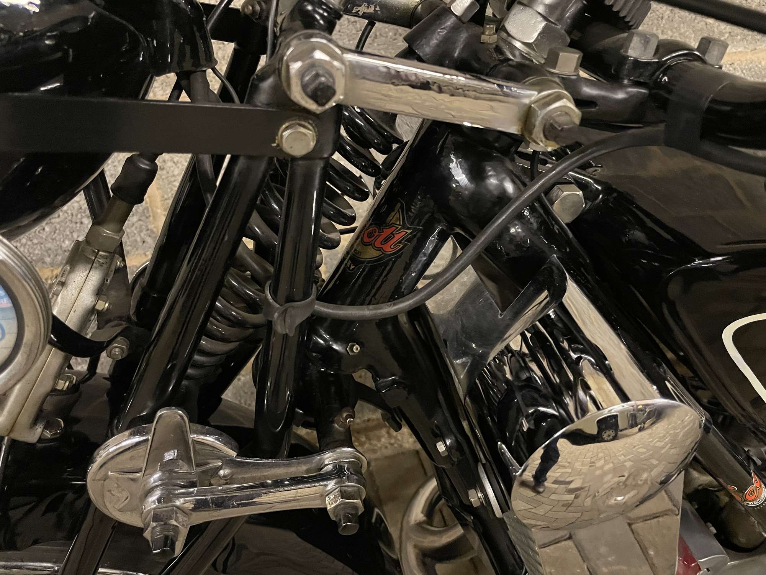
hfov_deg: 67.3
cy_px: 288
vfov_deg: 53.1
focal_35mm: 26
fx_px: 575
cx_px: 383
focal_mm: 4.2
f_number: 1.6
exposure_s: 1/25
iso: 800
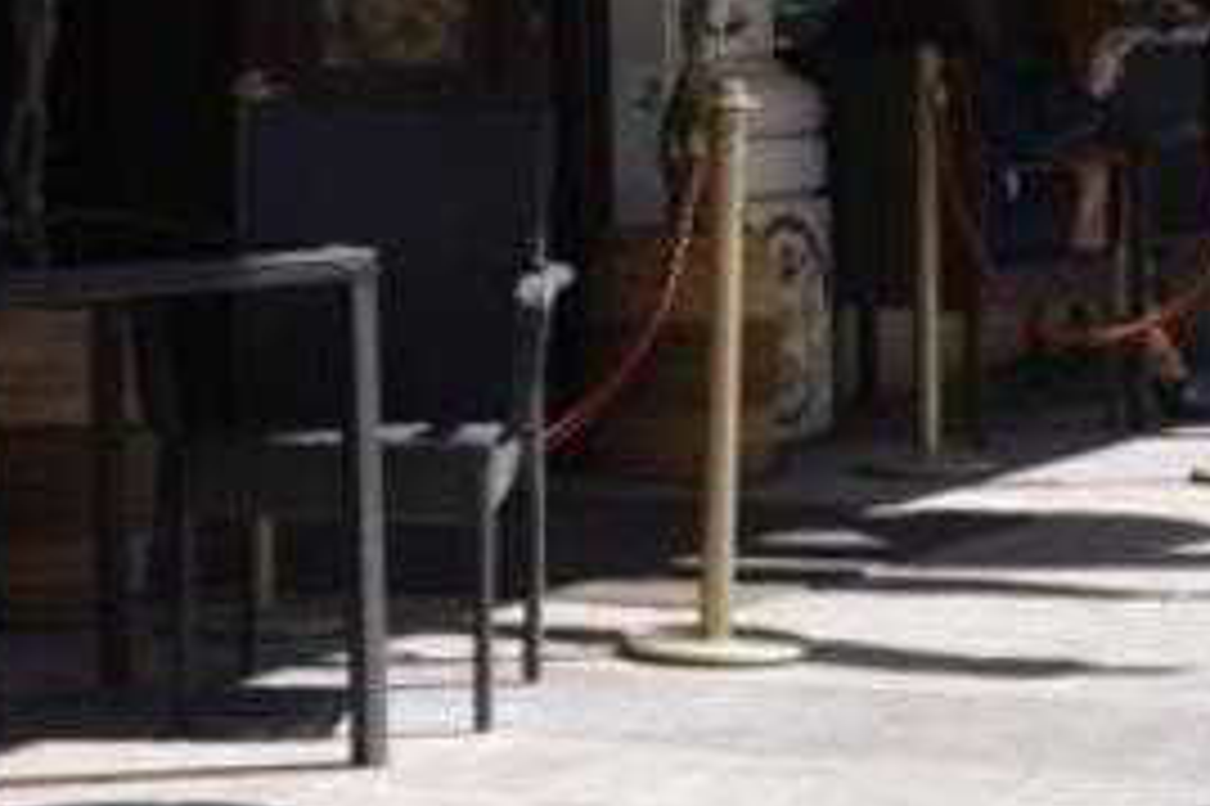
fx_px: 4803
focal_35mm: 143
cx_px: 1376
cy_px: 216
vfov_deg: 9.6
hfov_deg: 14.0
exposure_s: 1/160
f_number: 6.3
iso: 100
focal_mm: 48
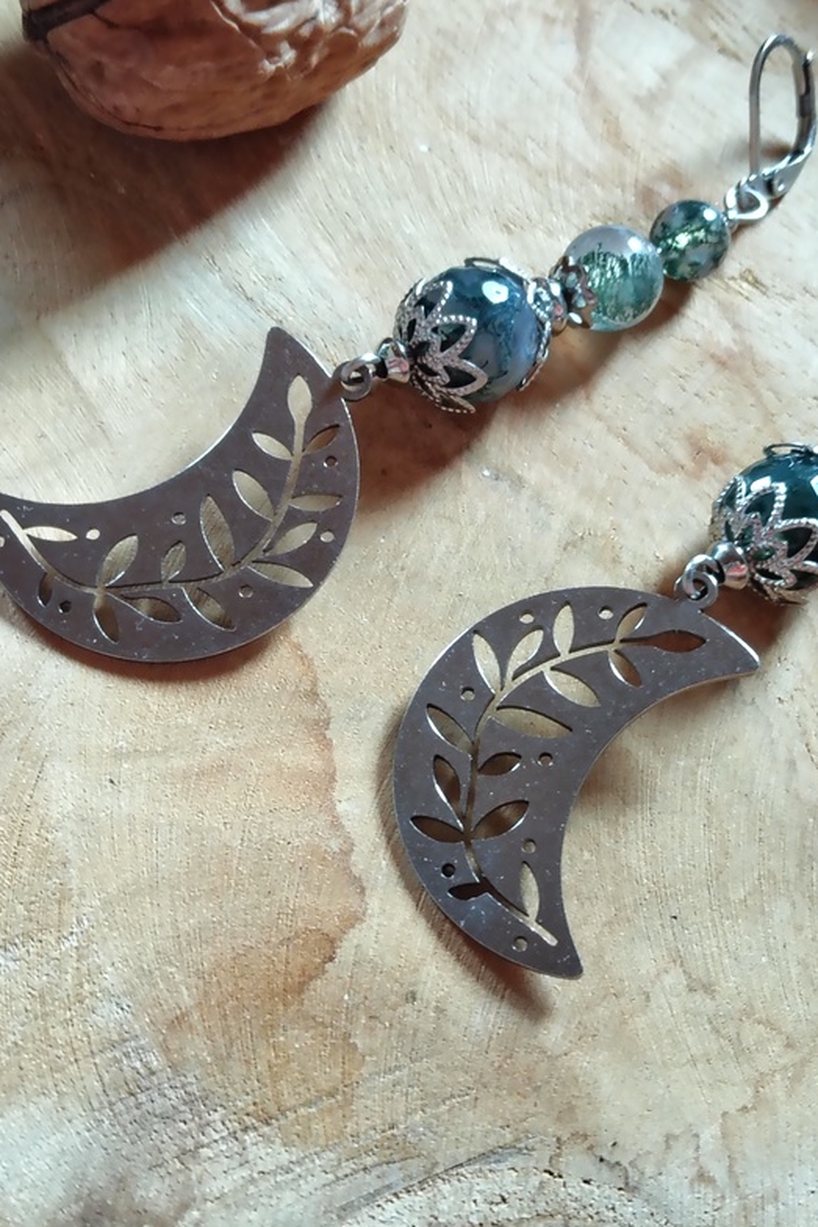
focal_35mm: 53
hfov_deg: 25.5
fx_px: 1807
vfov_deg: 37.5
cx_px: 404
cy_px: 608
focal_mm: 4.15
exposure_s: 1/25
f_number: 1.8
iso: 393
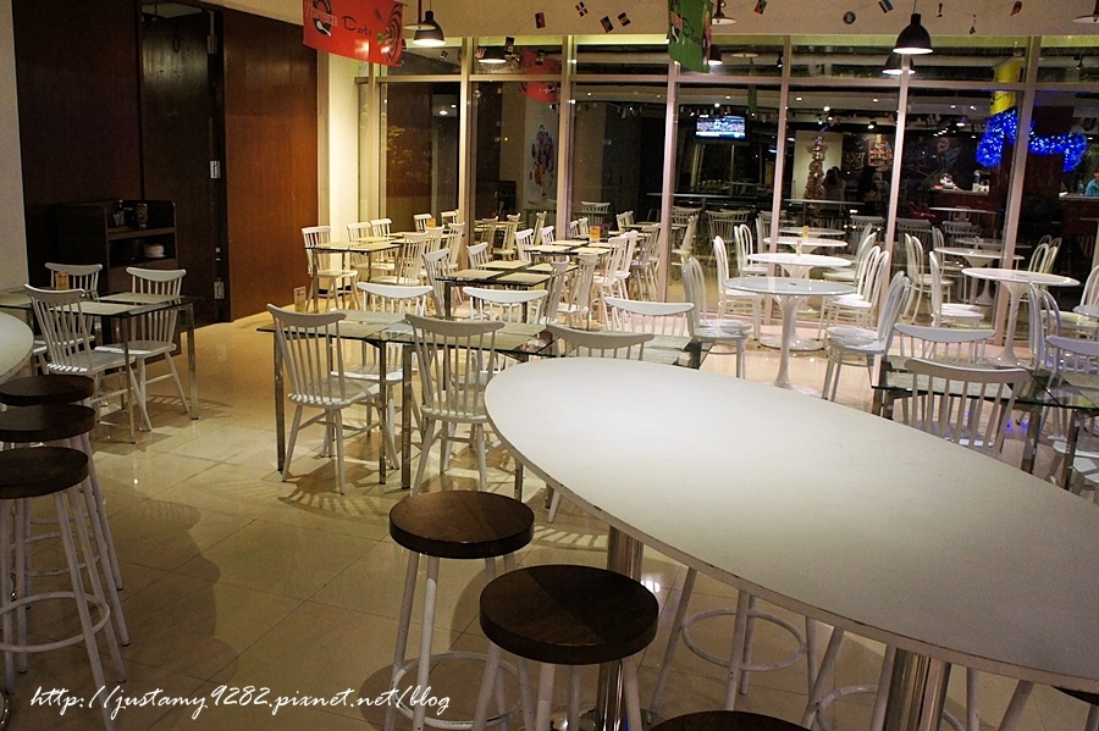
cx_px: 550
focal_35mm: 27
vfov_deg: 47.9
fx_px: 824
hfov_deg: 67.4
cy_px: 366
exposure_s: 1/30
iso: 1600
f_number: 4.5
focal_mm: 18
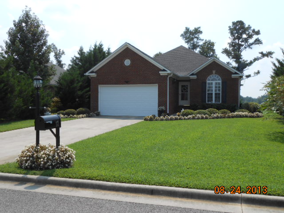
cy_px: 106
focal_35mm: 34
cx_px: 142
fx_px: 279
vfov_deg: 41.8
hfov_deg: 54.0
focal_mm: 6
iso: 80
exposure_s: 1/800
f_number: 3.9
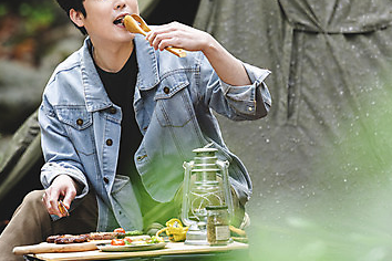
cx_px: 223
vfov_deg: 4.3
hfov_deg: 6.4
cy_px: 58
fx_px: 3506
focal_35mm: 322
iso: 800
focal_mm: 190
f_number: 2.8
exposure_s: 1/125
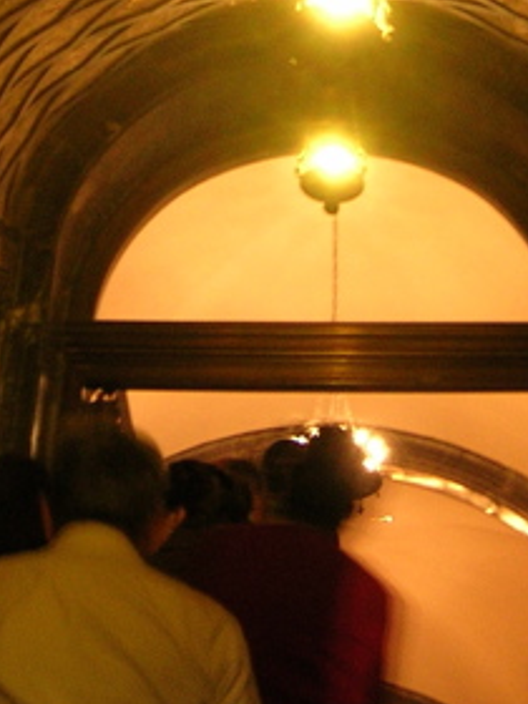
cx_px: 332
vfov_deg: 23.4
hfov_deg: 18.4
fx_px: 1627
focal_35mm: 80
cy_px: -8
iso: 124
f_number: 2.8
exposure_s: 1/2.9
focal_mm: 5.4
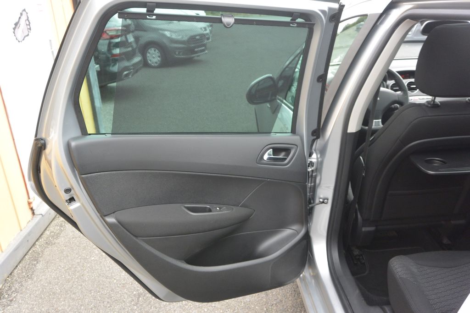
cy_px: 156
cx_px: 235
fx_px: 379
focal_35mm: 29
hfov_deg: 63.7
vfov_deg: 45.0
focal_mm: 11
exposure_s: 1/160
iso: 200
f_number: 3.5
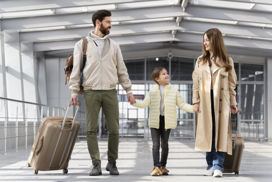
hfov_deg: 29.7
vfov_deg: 20.0
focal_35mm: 68
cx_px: 136
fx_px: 514
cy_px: 91
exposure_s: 1/400
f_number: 2.8
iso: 160
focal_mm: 68
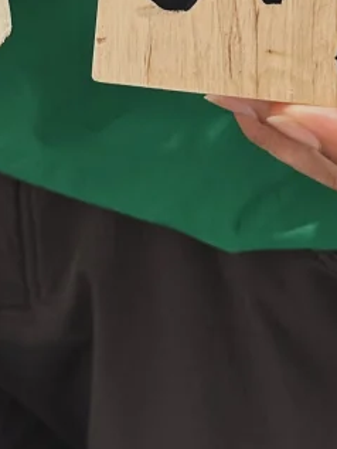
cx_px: 123
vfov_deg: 17.2
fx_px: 1414
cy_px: -93
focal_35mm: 109
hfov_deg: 13.6
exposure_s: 1/81
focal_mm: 6.86
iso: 250
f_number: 1.78
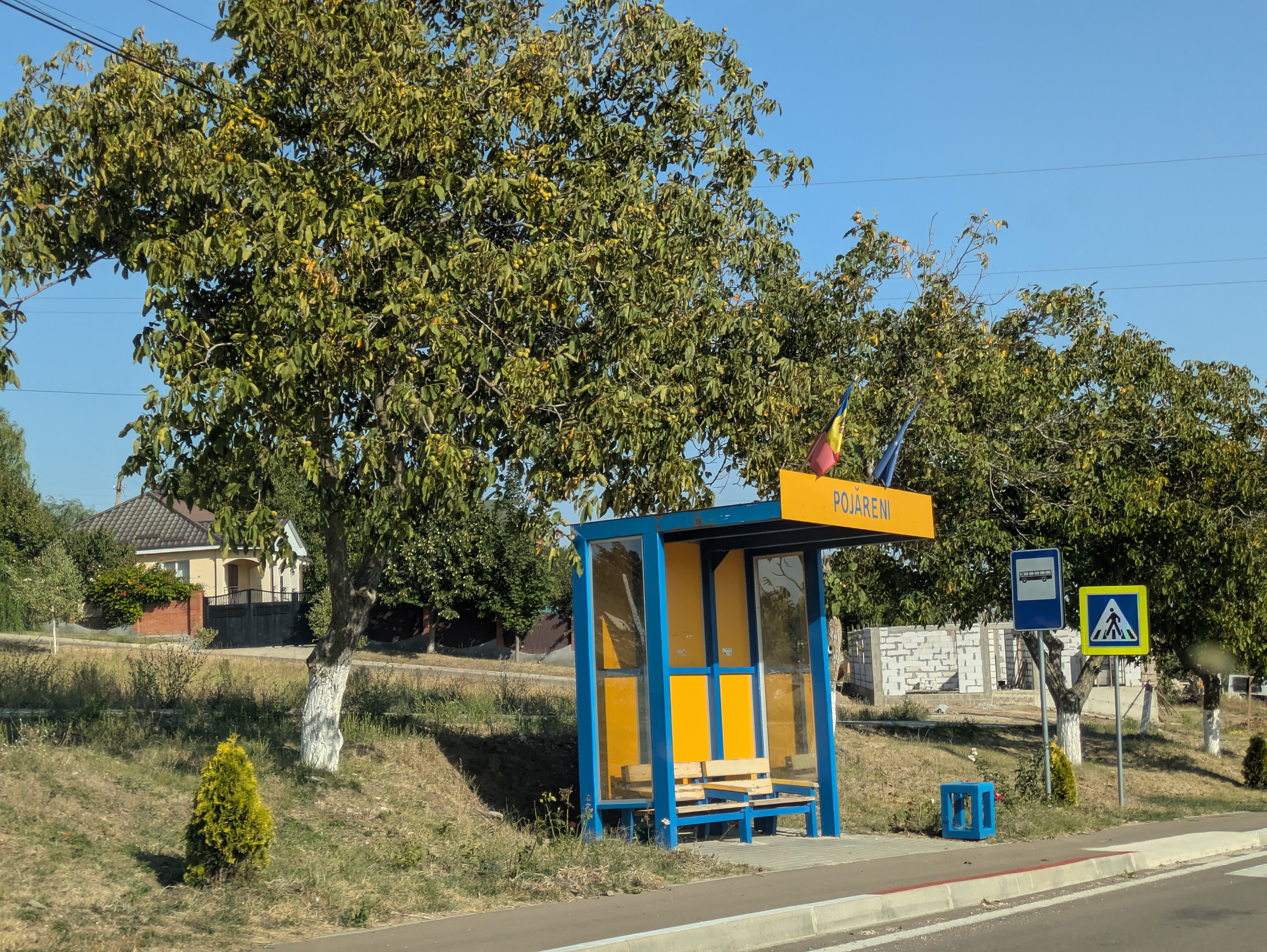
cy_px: 476
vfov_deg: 28.6
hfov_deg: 37.5
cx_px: 634
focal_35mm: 51
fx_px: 1867
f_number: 1.89
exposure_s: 1/1553
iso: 31
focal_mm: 5.43
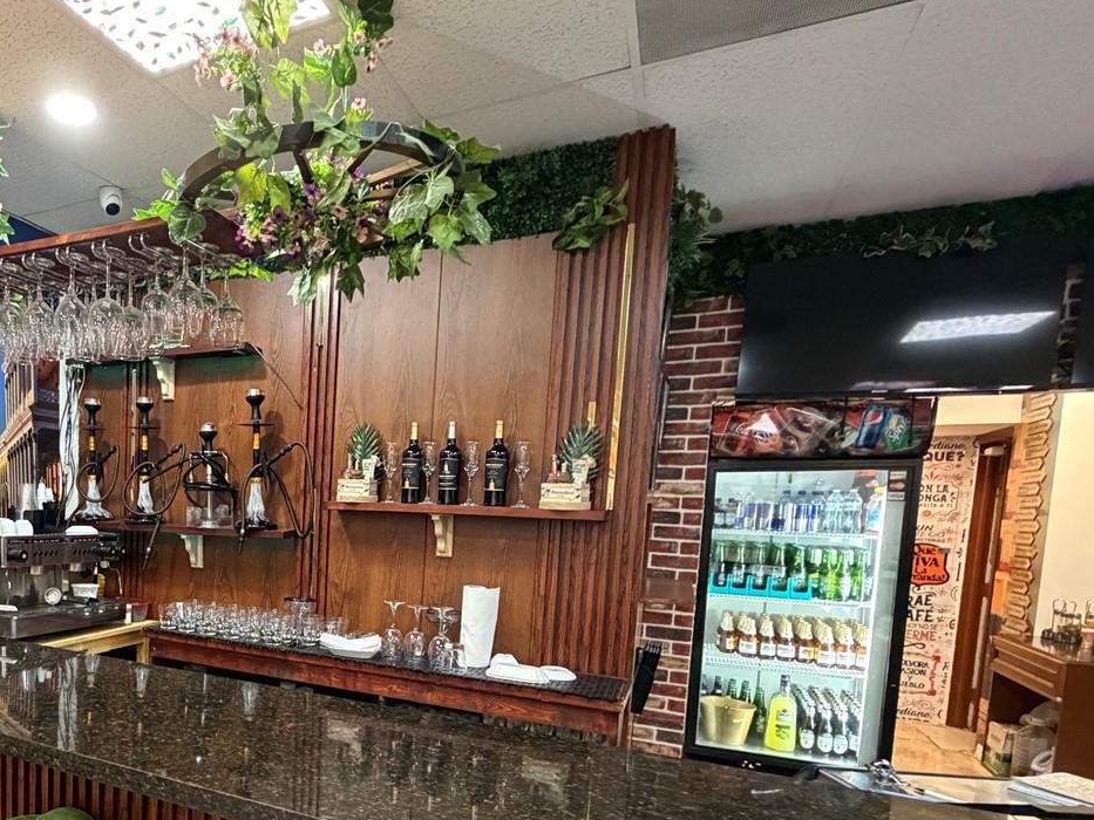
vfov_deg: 55.3
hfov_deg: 65.7
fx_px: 759
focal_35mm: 24
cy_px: 567
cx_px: 232
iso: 800
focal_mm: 2.22
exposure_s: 1/60
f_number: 2.2
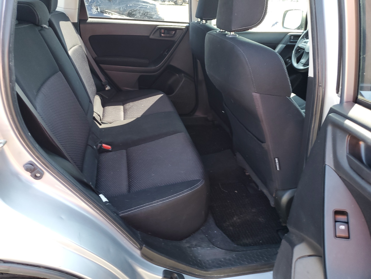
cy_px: 140
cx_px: 186
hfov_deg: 67.3
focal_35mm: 26
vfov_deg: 53.1
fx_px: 279
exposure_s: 1/120
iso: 63
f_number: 1.5
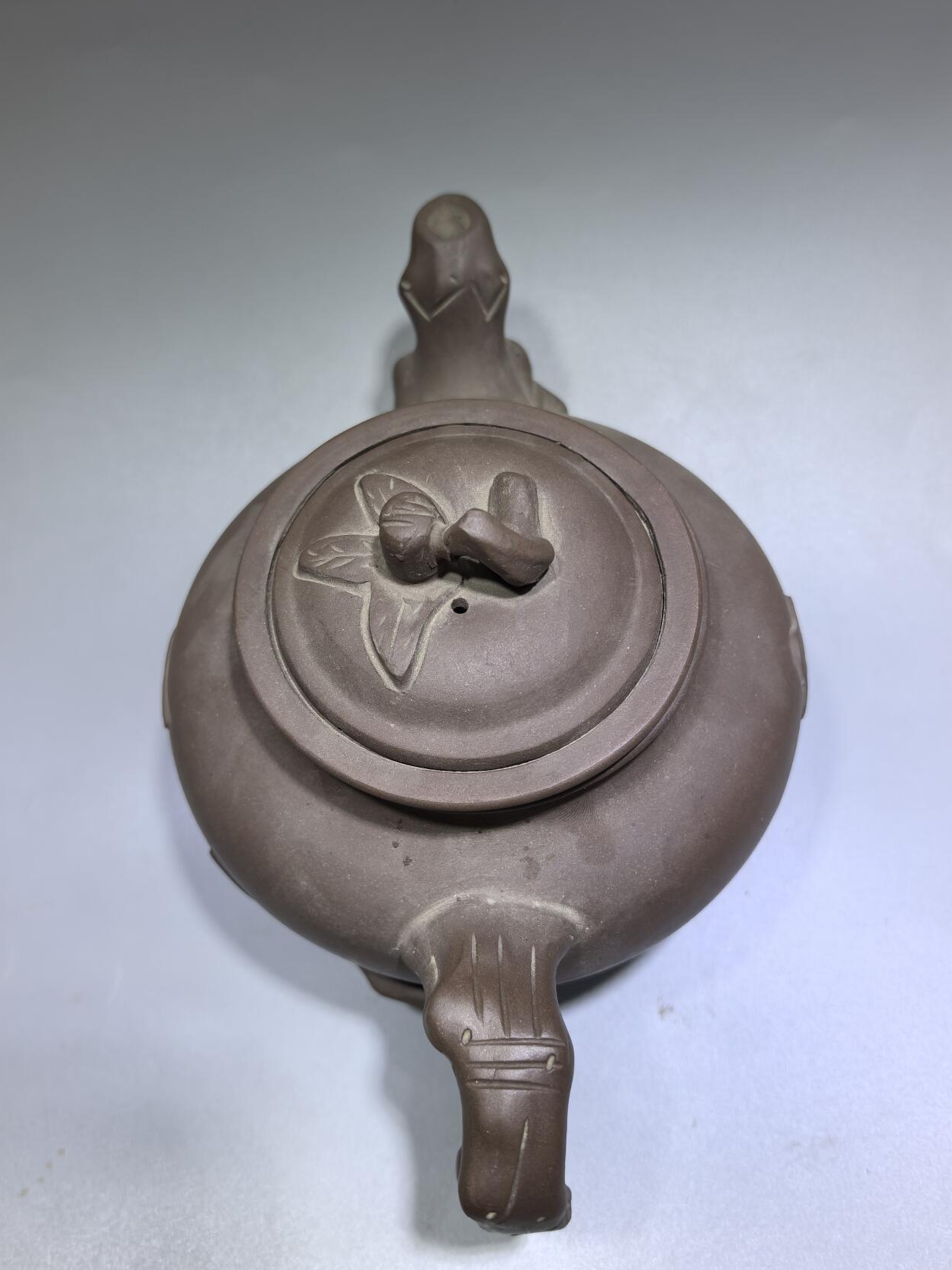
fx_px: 1063
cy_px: 653
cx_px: 465
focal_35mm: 29
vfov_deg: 61.6
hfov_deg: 48.2
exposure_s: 1/820
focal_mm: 6.98
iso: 1000
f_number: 2
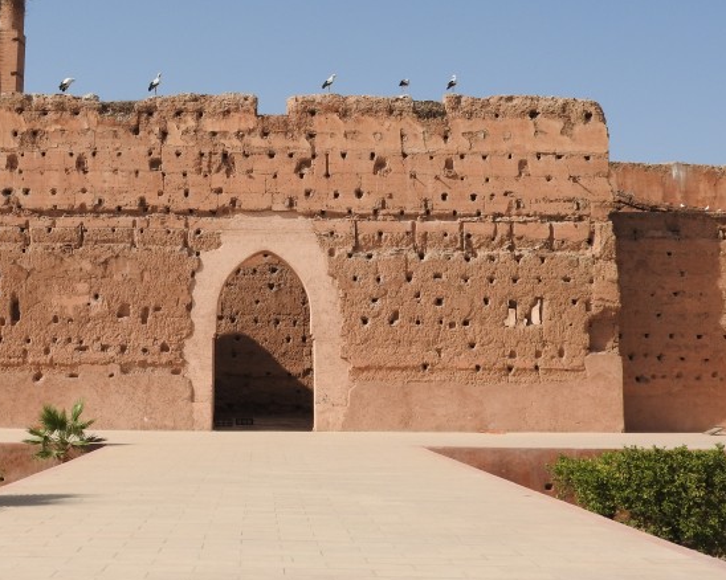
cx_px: 221
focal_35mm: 57
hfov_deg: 32.6
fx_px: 1224
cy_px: 244
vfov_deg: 26.6
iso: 100
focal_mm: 7.2
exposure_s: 1/1600
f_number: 3.8
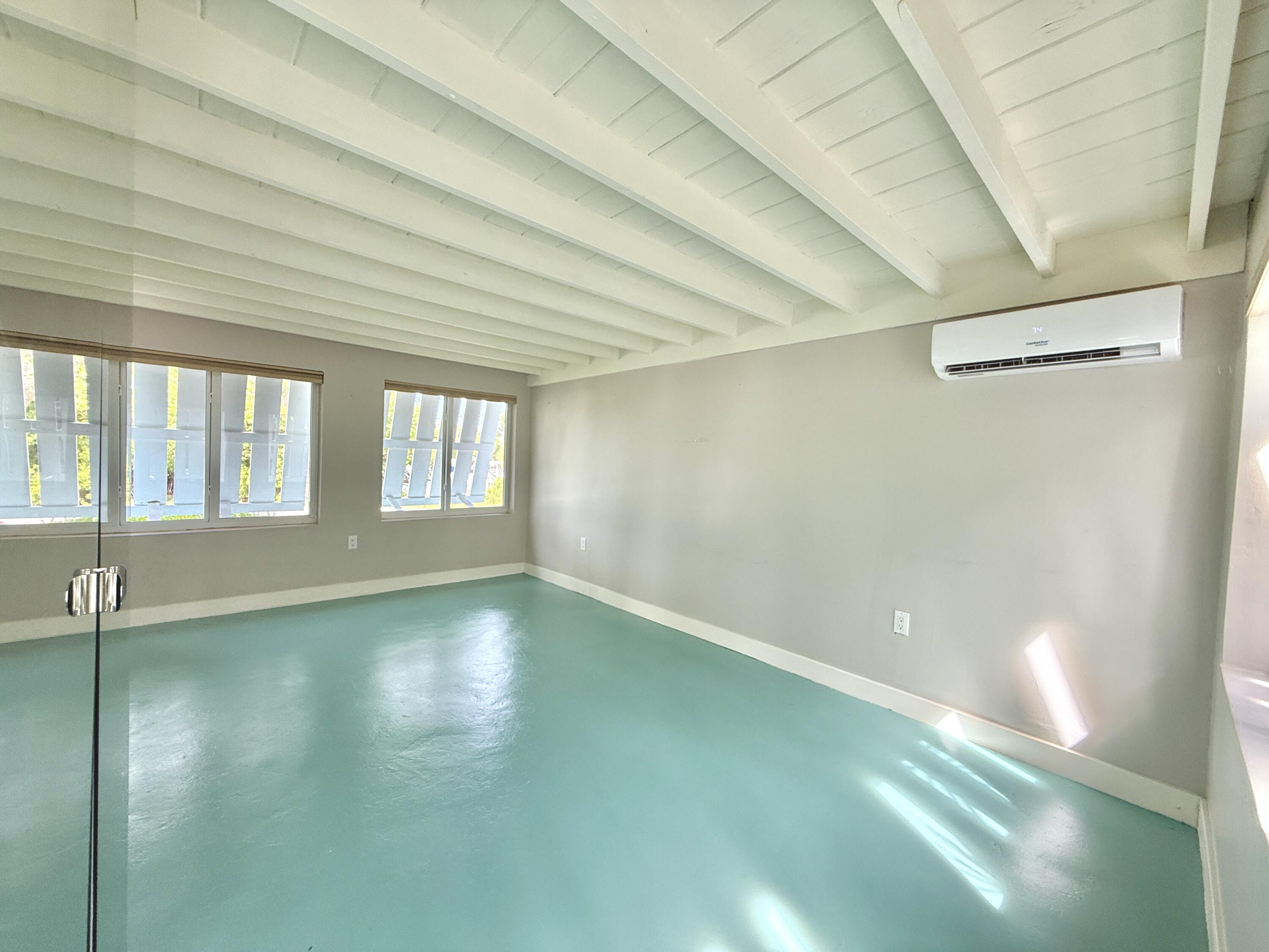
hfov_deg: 102.1
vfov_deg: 85.7
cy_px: 476
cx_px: 634
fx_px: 513
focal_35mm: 14
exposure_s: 1/99
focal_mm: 2.22
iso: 160
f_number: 2.2
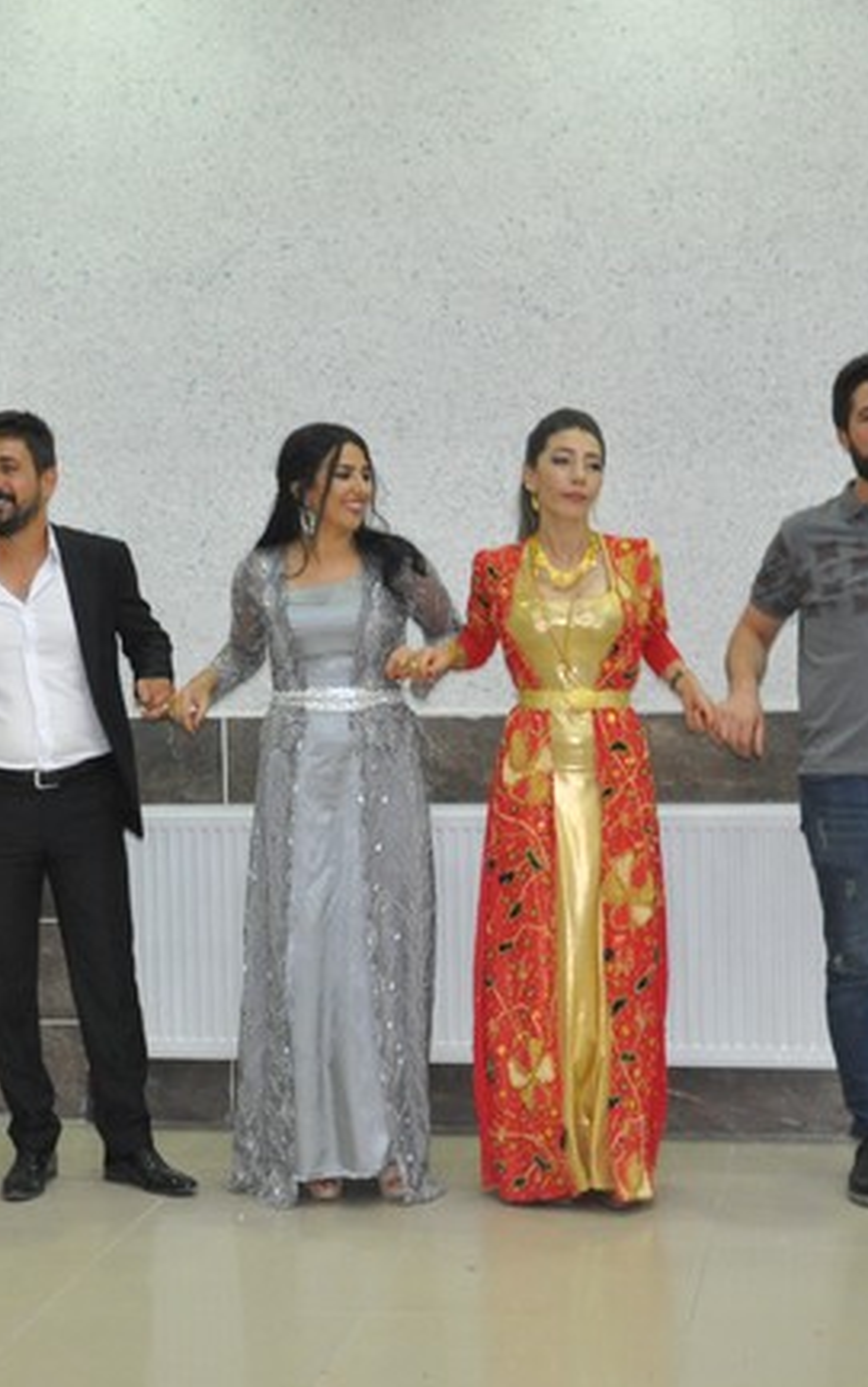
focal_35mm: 79
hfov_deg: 16.5
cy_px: 706
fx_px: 2987
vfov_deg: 26.1
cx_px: 288
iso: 1250
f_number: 4.5
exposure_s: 1/60
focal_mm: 32
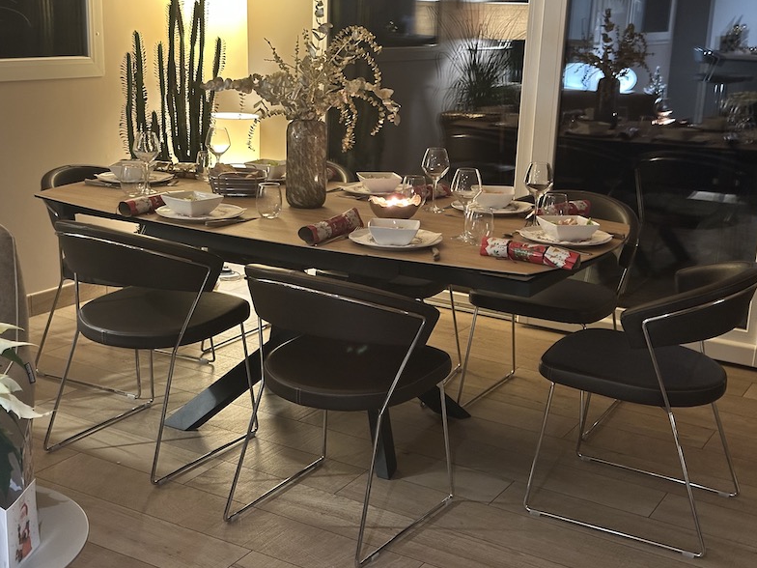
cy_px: 280
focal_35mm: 49
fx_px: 1072
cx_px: 378
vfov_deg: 29.7
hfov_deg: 38.9
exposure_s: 1/25
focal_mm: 6.86
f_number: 1.78
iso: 500
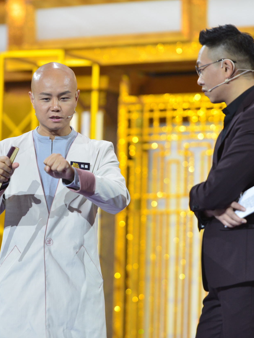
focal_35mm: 246
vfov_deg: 8.1
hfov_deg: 6.0
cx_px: 112
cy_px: 169
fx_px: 2407
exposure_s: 1/160
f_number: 2.8
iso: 1600
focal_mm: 170
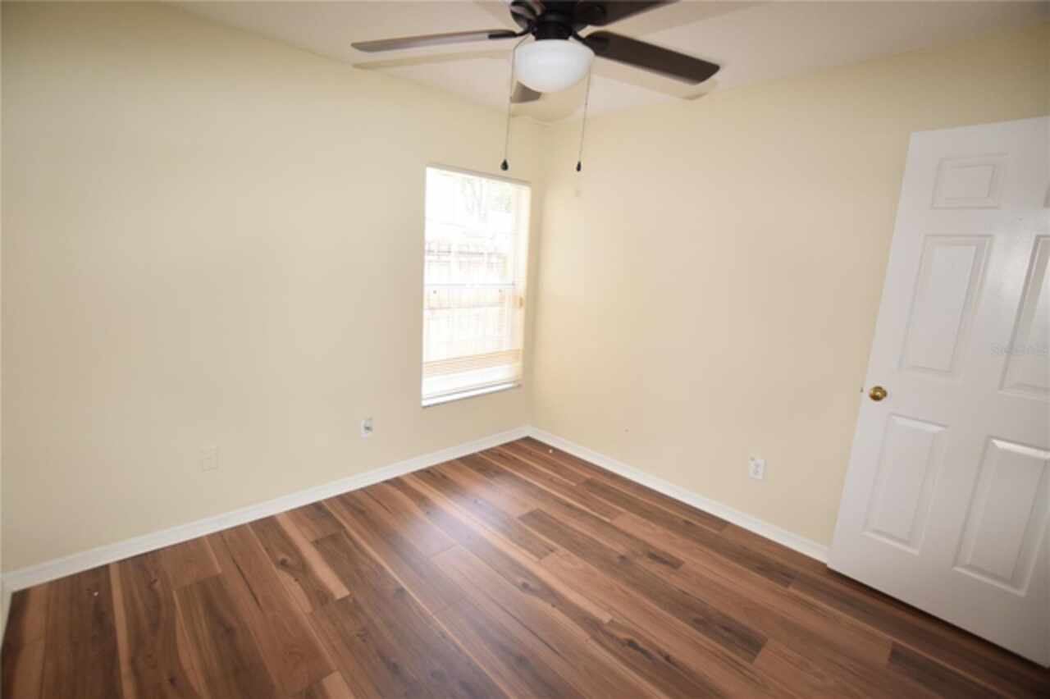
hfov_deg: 100.4
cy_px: 350
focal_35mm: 15
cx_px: 525
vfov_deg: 77.3
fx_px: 437
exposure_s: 1/80
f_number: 4.5
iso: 800
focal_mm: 10
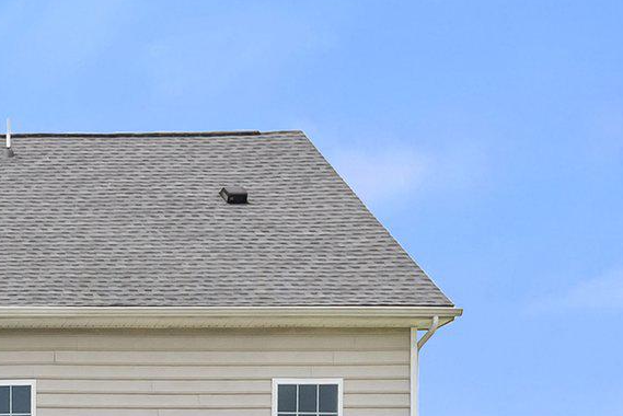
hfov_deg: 14.7
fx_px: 2182
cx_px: -413
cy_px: 545
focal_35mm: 126
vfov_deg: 10.6
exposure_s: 1/1250
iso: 640
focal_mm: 35
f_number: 8
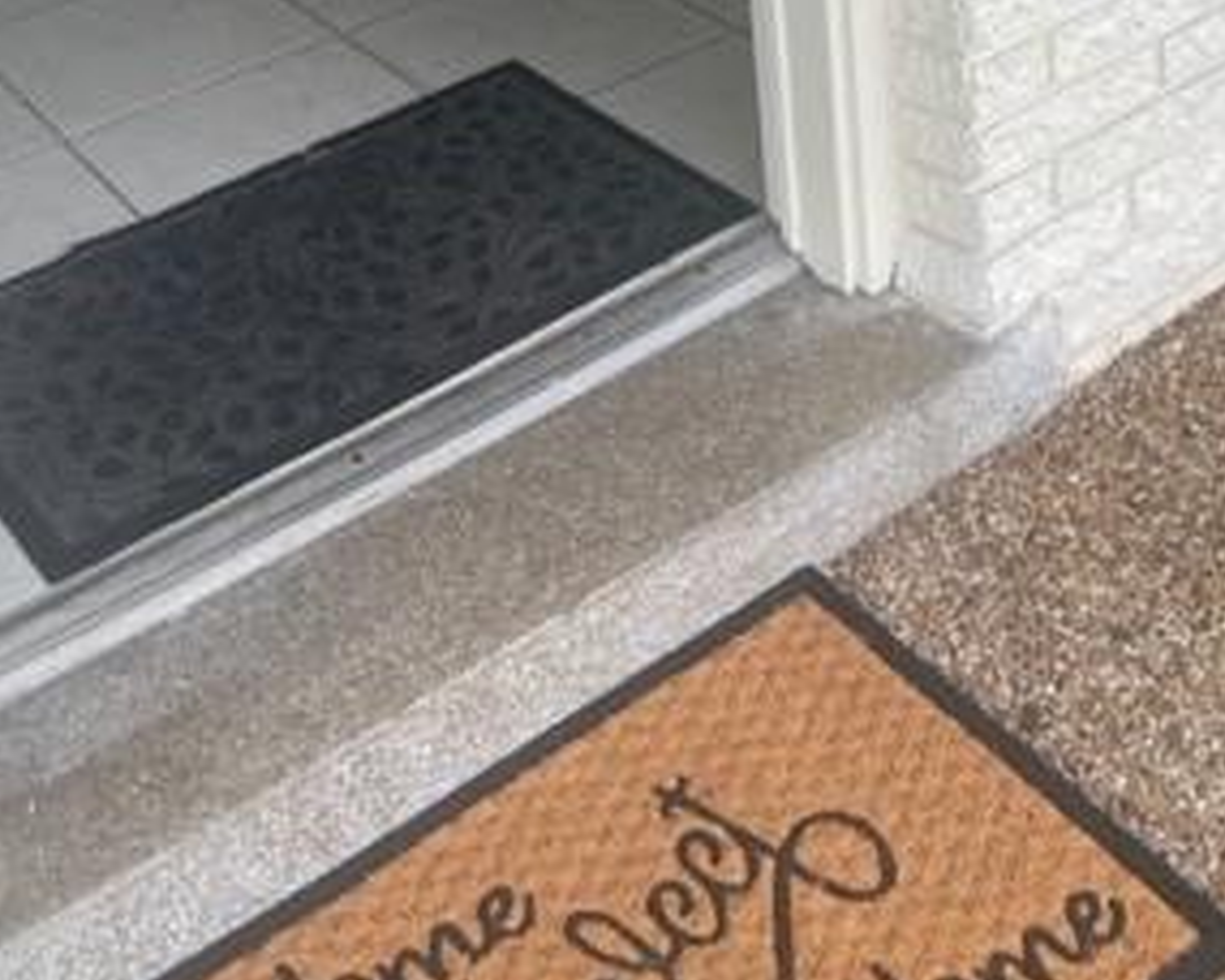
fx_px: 2067
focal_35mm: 57
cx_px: 683
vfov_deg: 23.1
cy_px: -357
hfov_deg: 33.0
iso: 32
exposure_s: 1/545
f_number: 1.6
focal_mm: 4.2
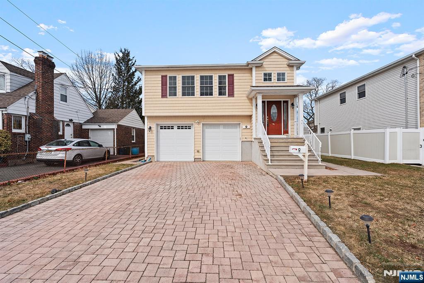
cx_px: 212
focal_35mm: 16
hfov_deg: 96.8
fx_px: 188
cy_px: 142
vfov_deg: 73.7
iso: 100
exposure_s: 1/250
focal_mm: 16
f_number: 8
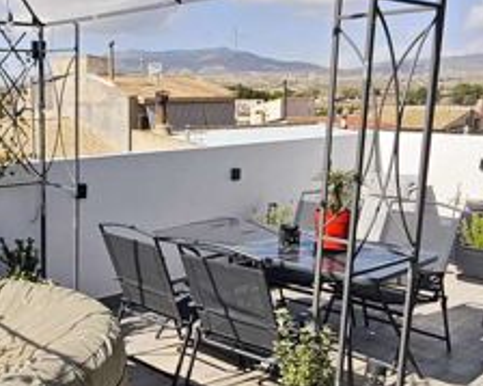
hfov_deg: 41.7
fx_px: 614
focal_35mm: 43
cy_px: 239
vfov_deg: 34.7
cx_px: 122
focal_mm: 2.16
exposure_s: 1/803
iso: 50
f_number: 2.2
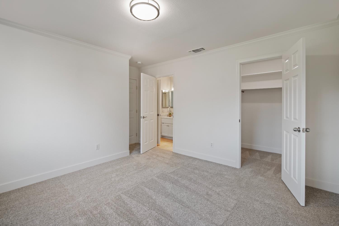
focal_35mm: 15
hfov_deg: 100.4
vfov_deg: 77.3
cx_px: 170
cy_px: 113
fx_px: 141
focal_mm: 10
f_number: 8
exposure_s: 1/6
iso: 400
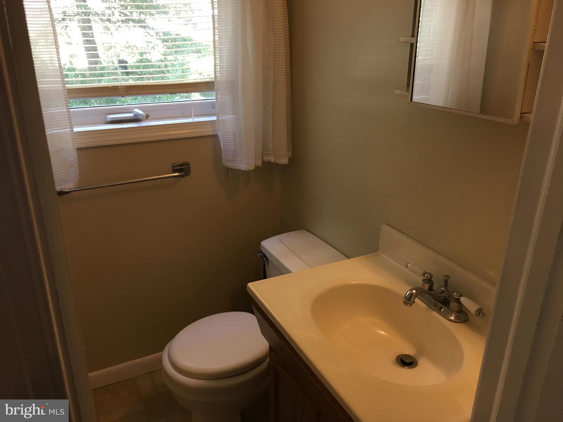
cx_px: 282
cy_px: 211
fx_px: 472
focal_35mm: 29
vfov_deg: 48.2
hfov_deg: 61.7
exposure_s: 1/30
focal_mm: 4.15
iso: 80
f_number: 2.2
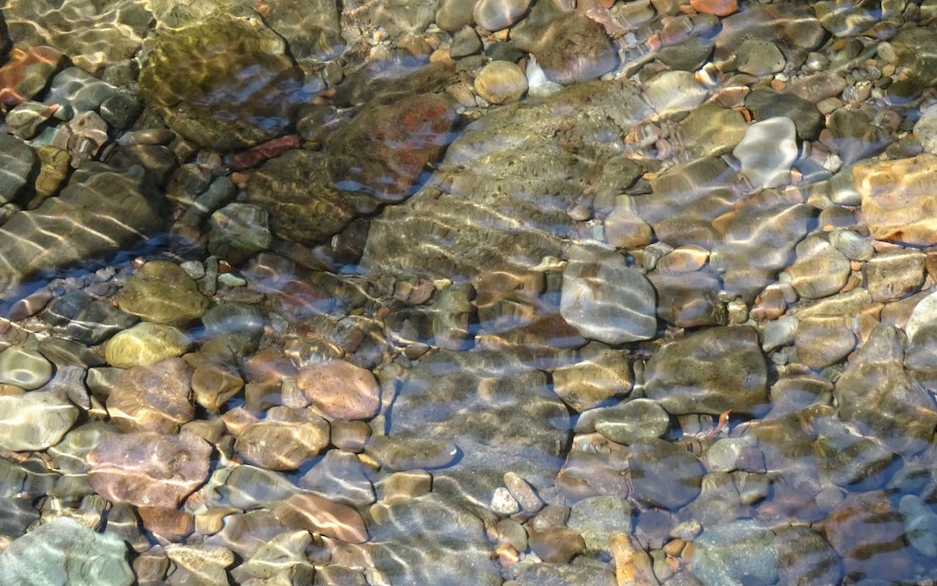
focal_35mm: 212
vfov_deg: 6.2
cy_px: 235
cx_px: 515
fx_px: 5414
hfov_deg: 9.9
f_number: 5.6
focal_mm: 29.57
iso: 500
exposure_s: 1/200
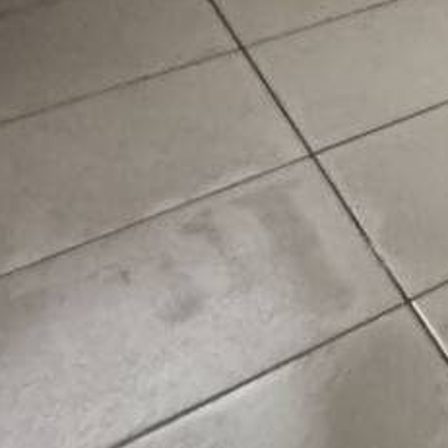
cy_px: -524
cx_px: 1111
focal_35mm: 77
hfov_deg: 14.1
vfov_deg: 15.8
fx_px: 1127
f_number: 2.2
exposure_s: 1/51
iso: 1250
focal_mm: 2.22
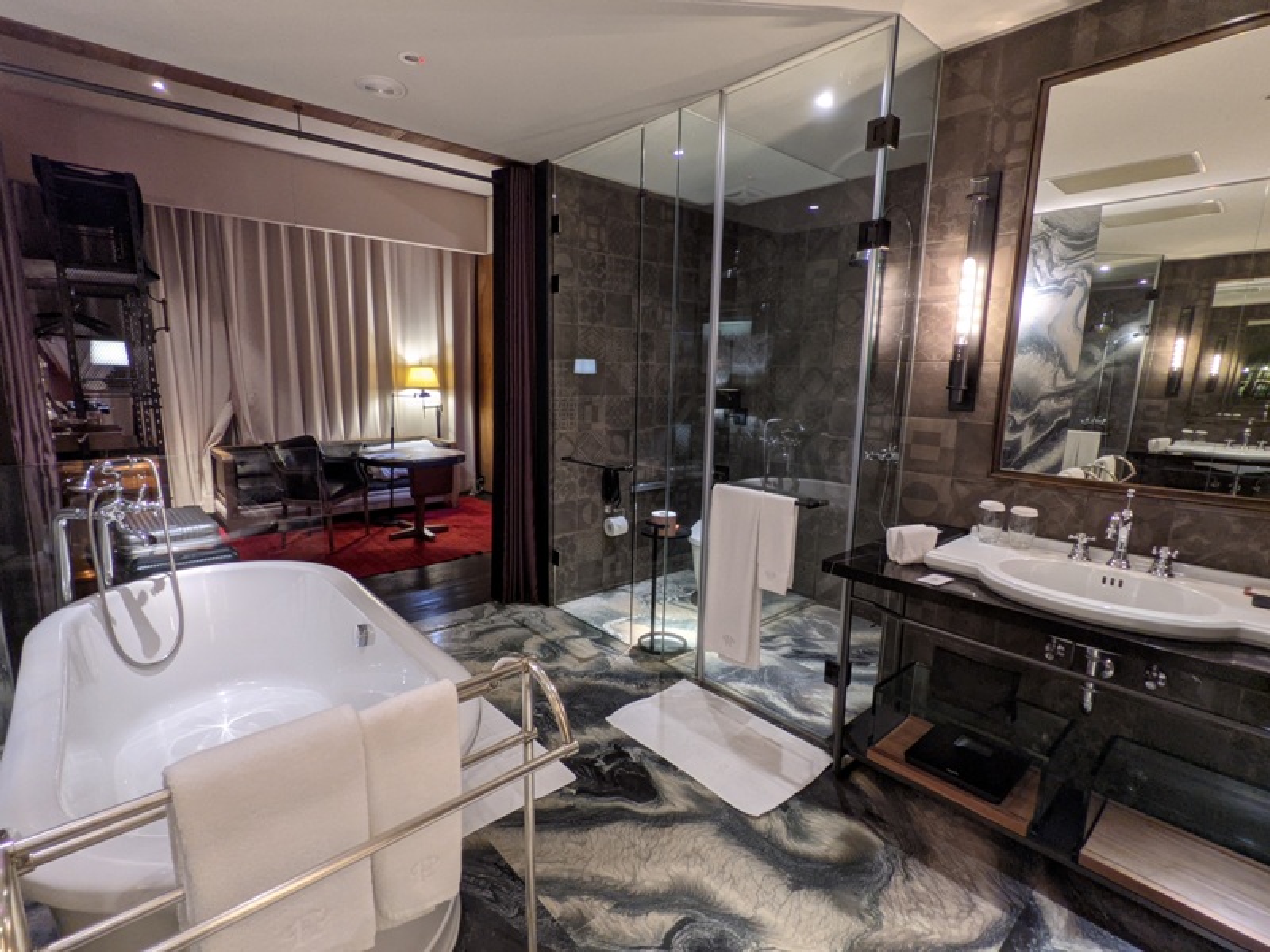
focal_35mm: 16
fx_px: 587
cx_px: 635
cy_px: 476
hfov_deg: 94.5
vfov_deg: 78.1
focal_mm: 2.22
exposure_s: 1/24
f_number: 2.2
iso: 179
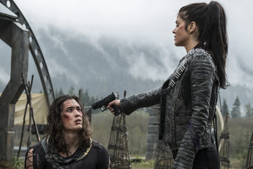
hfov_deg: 26.0
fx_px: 548
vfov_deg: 17.5
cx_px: 126
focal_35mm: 78
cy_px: 84
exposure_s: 1/250
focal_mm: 52
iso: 1600
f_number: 5
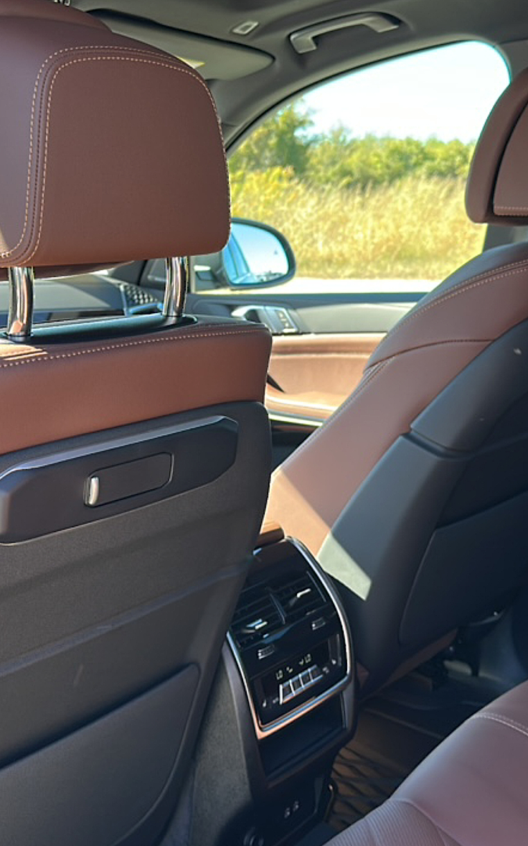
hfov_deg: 35.3
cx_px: 245
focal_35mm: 36
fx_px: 829
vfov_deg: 54.0
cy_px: 423
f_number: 1.78
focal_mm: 6.86
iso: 80
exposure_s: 1/260
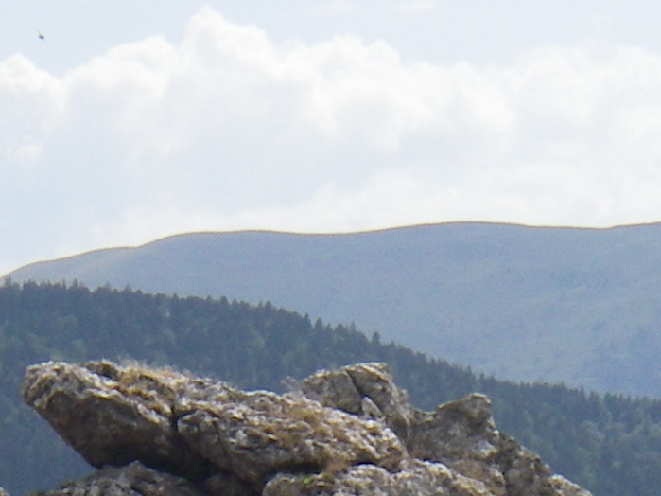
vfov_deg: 5.3
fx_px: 5288
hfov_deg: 7.2
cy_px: 906
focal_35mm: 277
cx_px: 350
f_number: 7.4
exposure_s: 1/250
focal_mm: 10.5
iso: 64
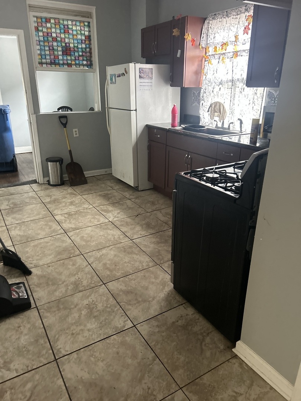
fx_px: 301
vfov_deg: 67.3
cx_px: 150
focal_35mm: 26
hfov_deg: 53.1
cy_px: 200
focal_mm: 5.7
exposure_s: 1/50
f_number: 1.5
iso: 500
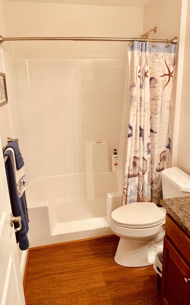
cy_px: 153
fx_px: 232
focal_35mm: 28
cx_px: 105
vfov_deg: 66.5
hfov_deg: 44.4
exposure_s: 1/60
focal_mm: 4.25
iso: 250
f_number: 1.8
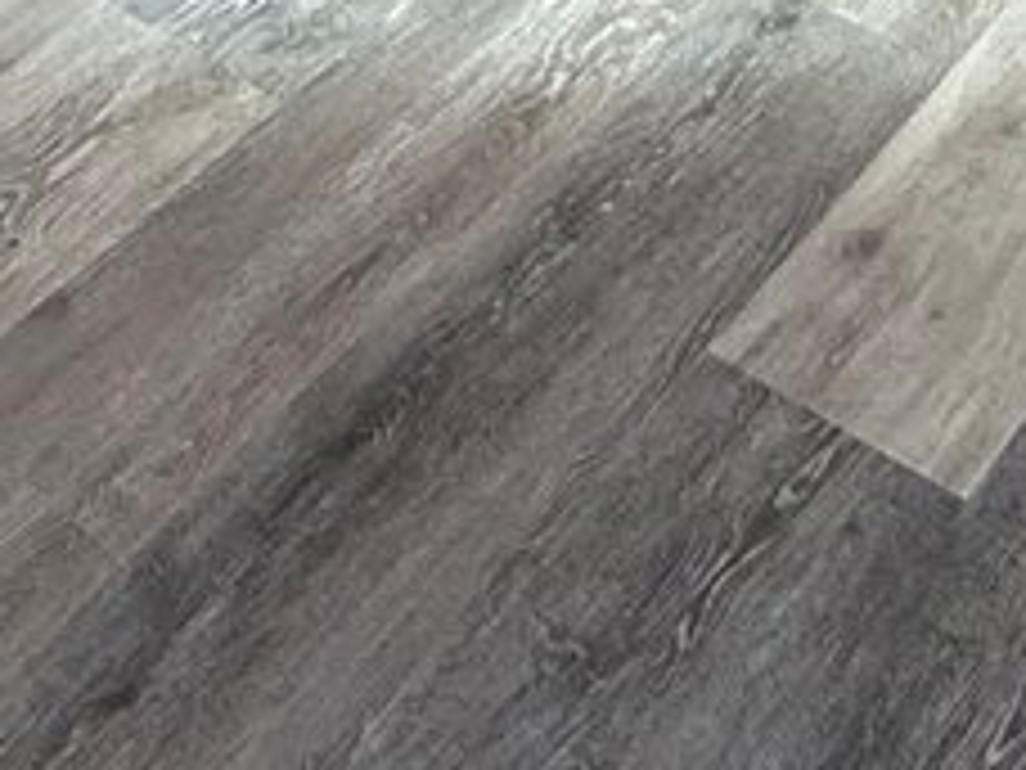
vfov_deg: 10.5
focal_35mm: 93
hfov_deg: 20.1
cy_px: -1610
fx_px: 2756
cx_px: -128
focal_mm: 2.22
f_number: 2.2
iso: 160
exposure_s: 1/120
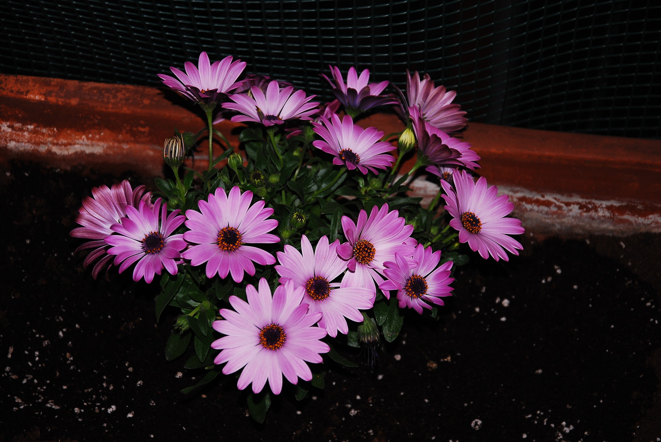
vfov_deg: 11.5
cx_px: 330
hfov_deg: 17.0
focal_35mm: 120
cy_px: 221
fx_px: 2206
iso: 100
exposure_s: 1/60
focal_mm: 80
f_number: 5.6
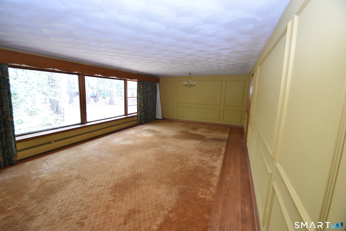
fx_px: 144
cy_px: 116
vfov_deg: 77.3
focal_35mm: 15
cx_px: 173
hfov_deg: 100.4
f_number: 3.5
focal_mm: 10
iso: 800
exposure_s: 1/60
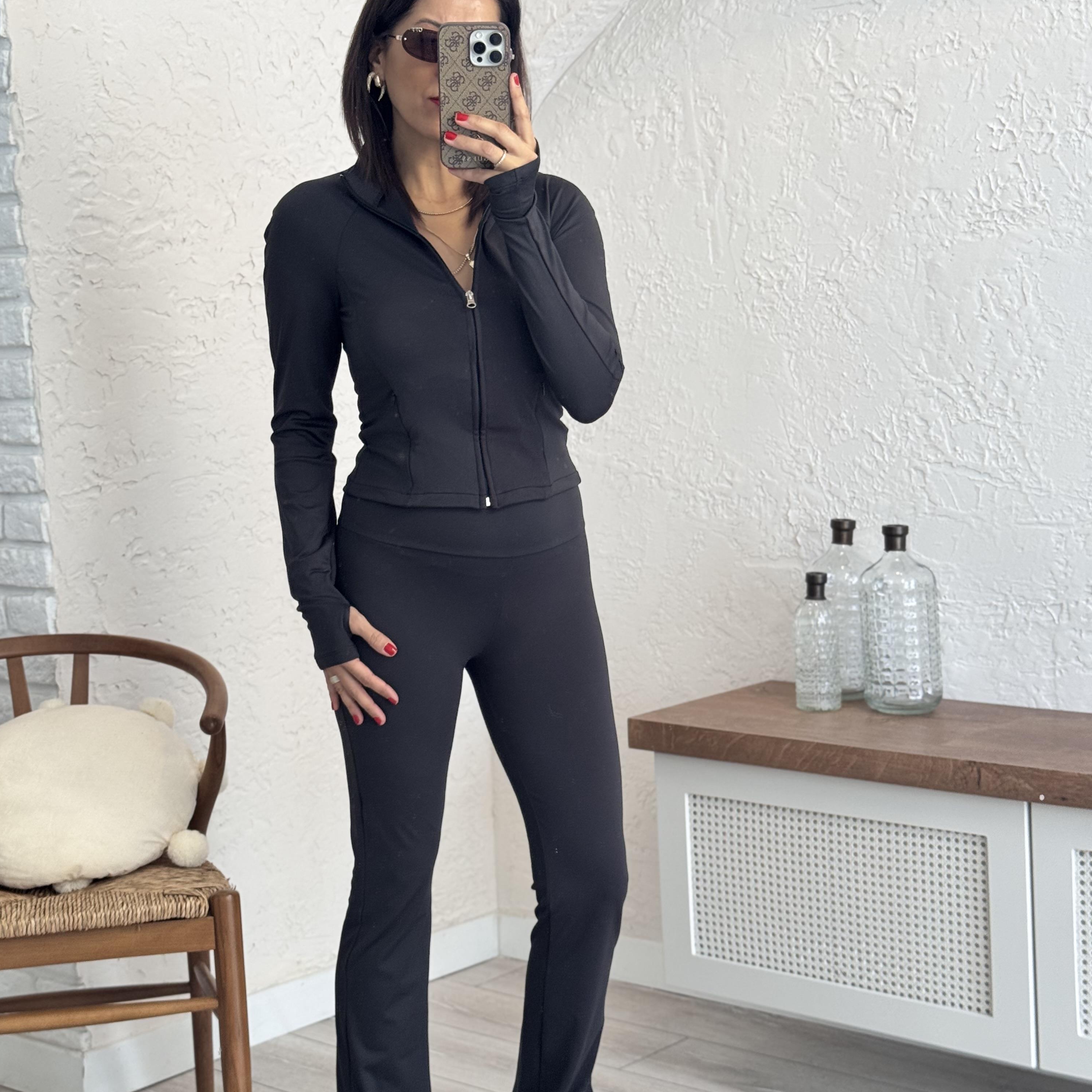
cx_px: 548
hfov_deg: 30.0
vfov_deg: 30.0
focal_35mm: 57
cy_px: 598
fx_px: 2034
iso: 100
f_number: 1.78
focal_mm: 6.76
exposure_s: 1/120
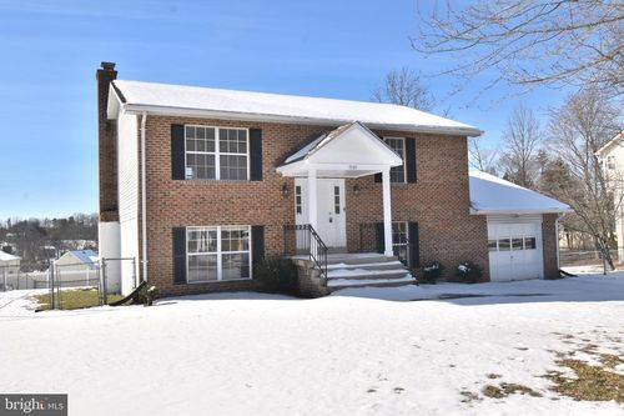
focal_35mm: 30
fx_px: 520
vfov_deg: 43.6
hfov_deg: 61.9
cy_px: 208
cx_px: 312
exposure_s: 1/200
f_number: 13
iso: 100
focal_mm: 20
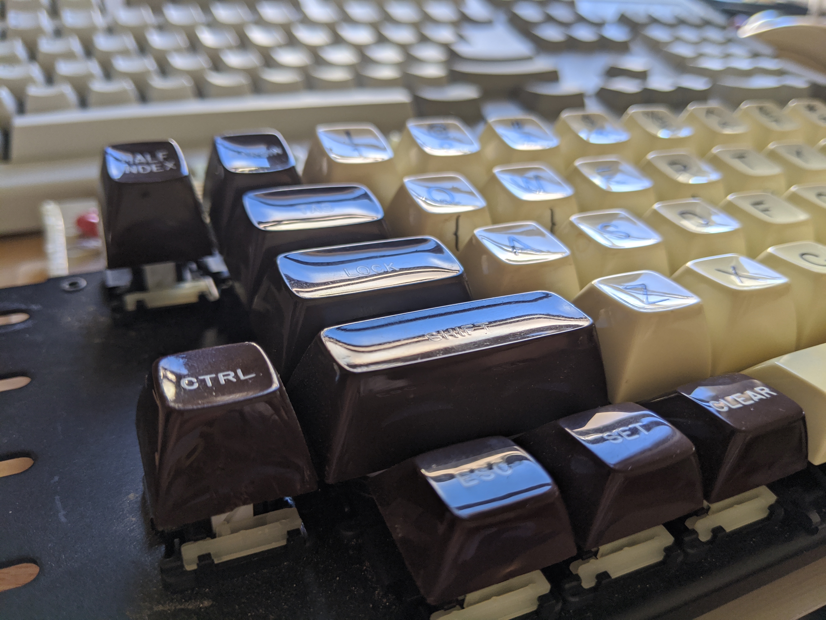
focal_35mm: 27
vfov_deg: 51.4
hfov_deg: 65.3
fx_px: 644
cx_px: 413
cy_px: 310
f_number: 1.8
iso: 53
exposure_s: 1/142
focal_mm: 4.44
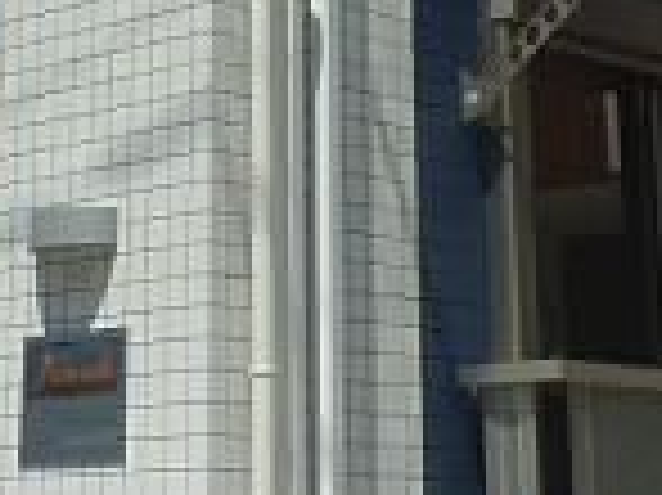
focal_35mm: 119
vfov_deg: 11.6
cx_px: 252
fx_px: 2274
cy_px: -349
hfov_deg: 16.5
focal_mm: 4.4
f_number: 5
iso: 100
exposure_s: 1/800
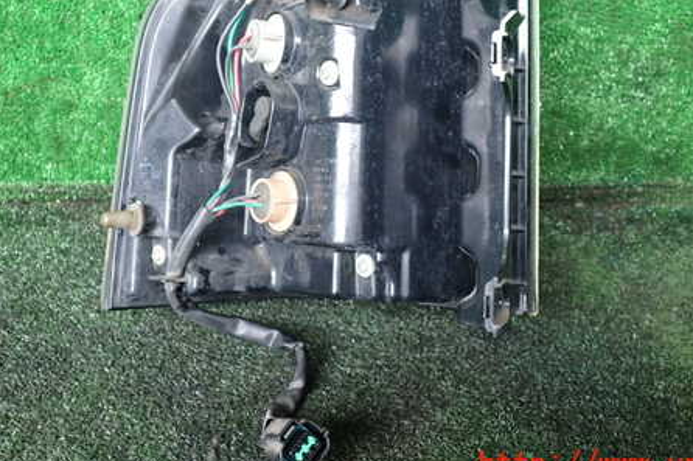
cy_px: 137
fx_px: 808
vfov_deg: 31.5
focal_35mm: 42
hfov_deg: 46.4
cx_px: 364
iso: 200
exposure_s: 1/40
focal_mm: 5.4
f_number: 2.3
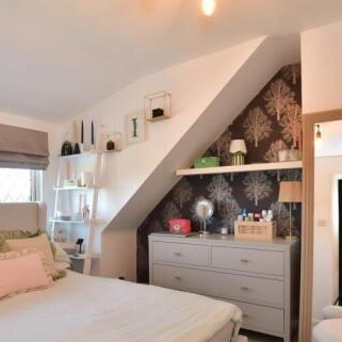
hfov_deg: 59.8
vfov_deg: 60.5
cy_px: 204
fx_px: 291
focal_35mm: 26
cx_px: 120
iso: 160
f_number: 8
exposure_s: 1/8
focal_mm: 10
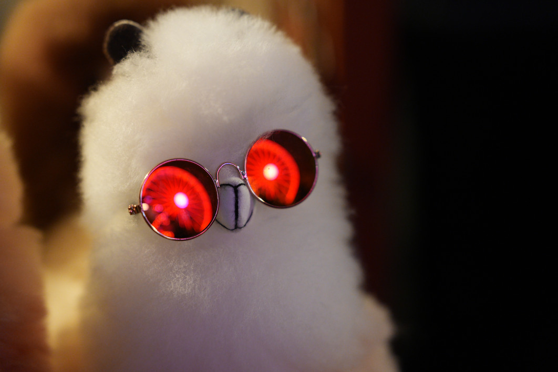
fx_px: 1085
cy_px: 186
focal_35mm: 70
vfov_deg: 19.5
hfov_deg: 28.8
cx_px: 279
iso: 3200
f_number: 2.2
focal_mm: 70
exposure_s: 1/125
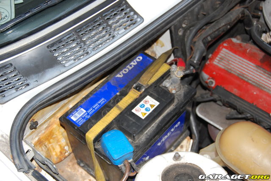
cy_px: 90
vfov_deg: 26.5
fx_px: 384
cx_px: 136
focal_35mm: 51
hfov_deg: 38.9
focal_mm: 34
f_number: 5
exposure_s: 1/500
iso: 400
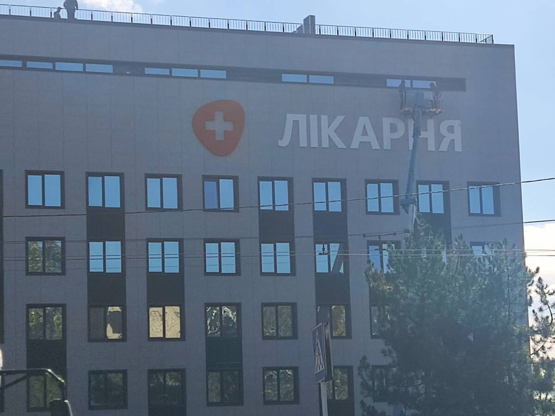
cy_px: 208
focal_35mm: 97
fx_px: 1555
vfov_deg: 15.2
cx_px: 278
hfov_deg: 20.2
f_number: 1.79
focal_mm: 4.71
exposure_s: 1/3366
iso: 50
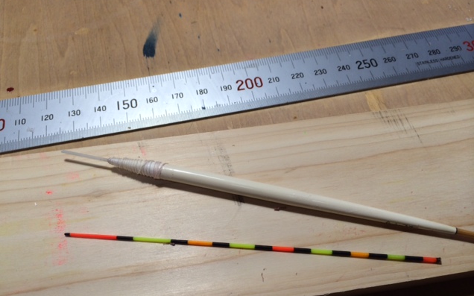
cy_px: 159
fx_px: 413
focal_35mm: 32
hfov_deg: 59.7
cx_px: 238
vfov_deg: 39.4
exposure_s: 1/120
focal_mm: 4.12
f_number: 2.2
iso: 50
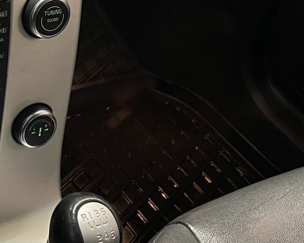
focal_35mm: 75
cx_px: 23
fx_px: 675
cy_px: 89
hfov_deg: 24.6
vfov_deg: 20.4
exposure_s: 1/60
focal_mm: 4.2
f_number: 1.6
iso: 400
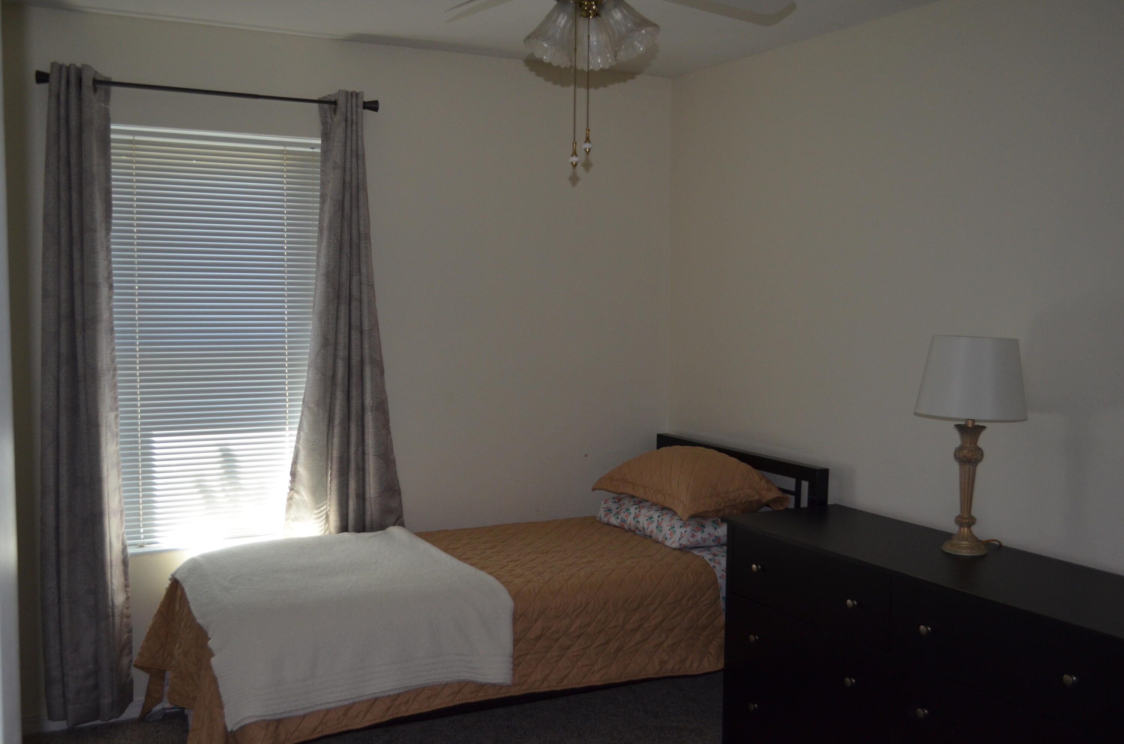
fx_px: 1122
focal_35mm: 36
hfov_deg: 53.2
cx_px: 562
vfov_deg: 36.7
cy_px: 372
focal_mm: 24
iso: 560
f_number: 4
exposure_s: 1/60
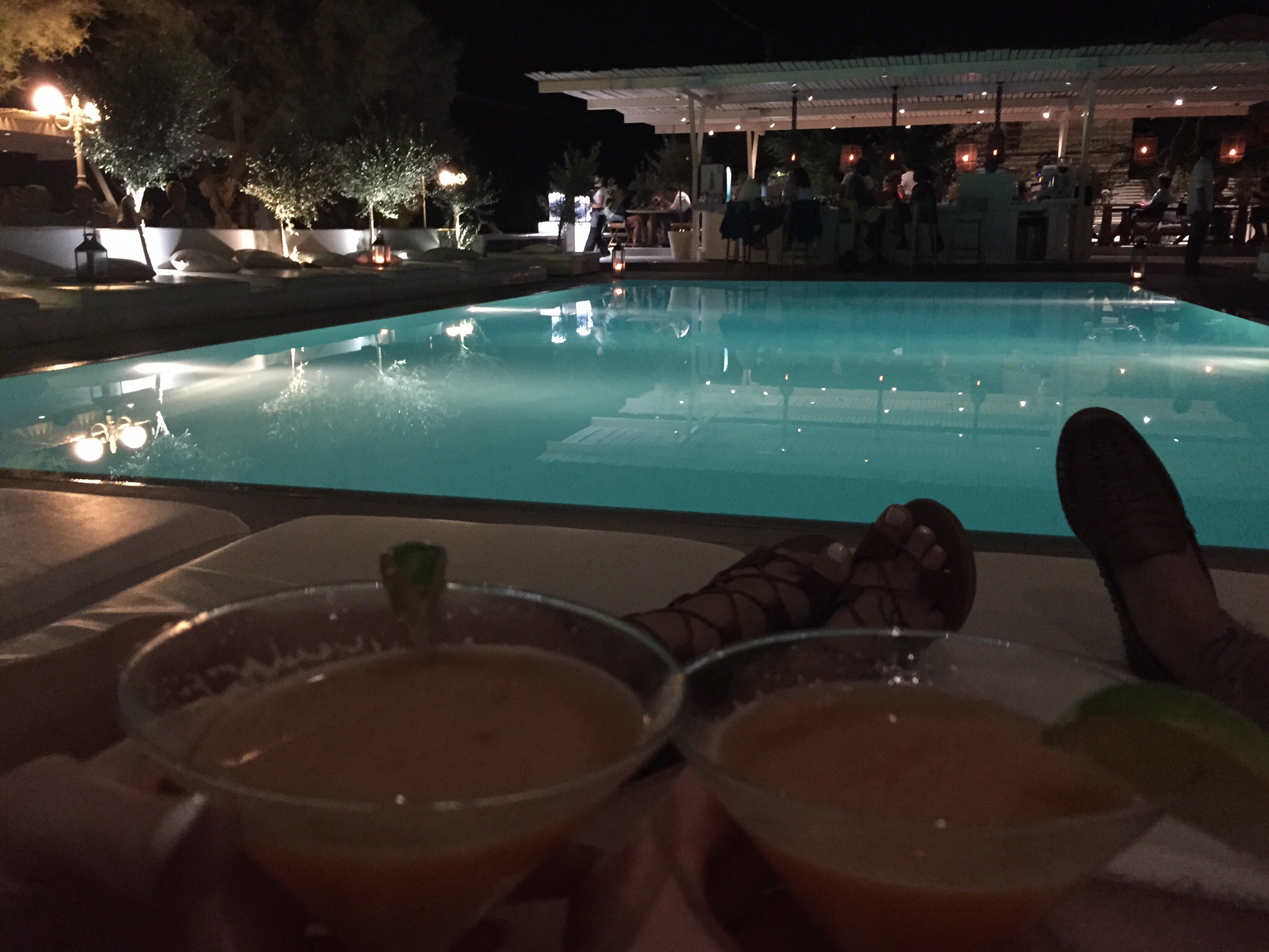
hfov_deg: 61.7
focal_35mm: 29
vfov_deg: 48.2
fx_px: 1063
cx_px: 634
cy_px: 476
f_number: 2.2
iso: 500
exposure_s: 1/15
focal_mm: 4.15
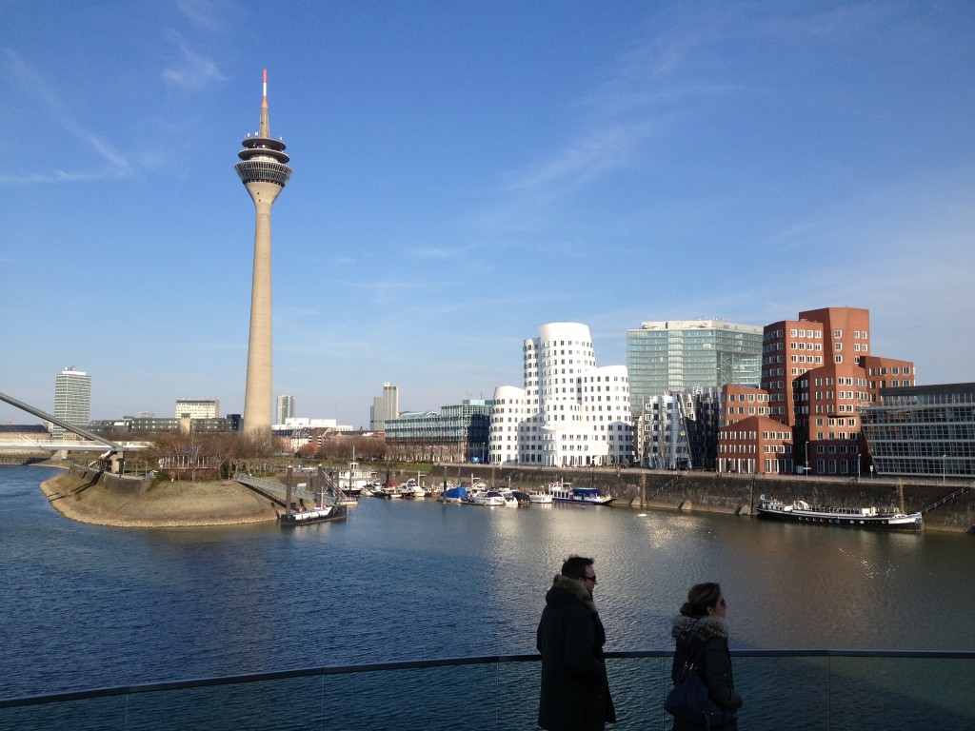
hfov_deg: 52.6
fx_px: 986
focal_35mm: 35
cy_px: 366
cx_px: 488
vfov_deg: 40.7
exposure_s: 1/1416
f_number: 2.4
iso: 50
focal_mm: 4.28
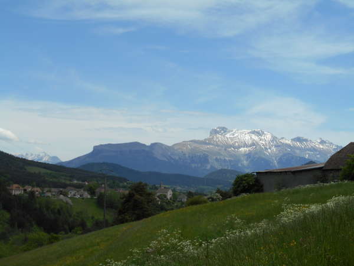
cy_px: 133
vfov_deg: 21.9
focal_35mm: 67
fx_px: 685
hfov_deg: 29.0
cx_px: 177
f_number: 5.3
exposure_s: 1/640
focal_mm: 12
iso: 80
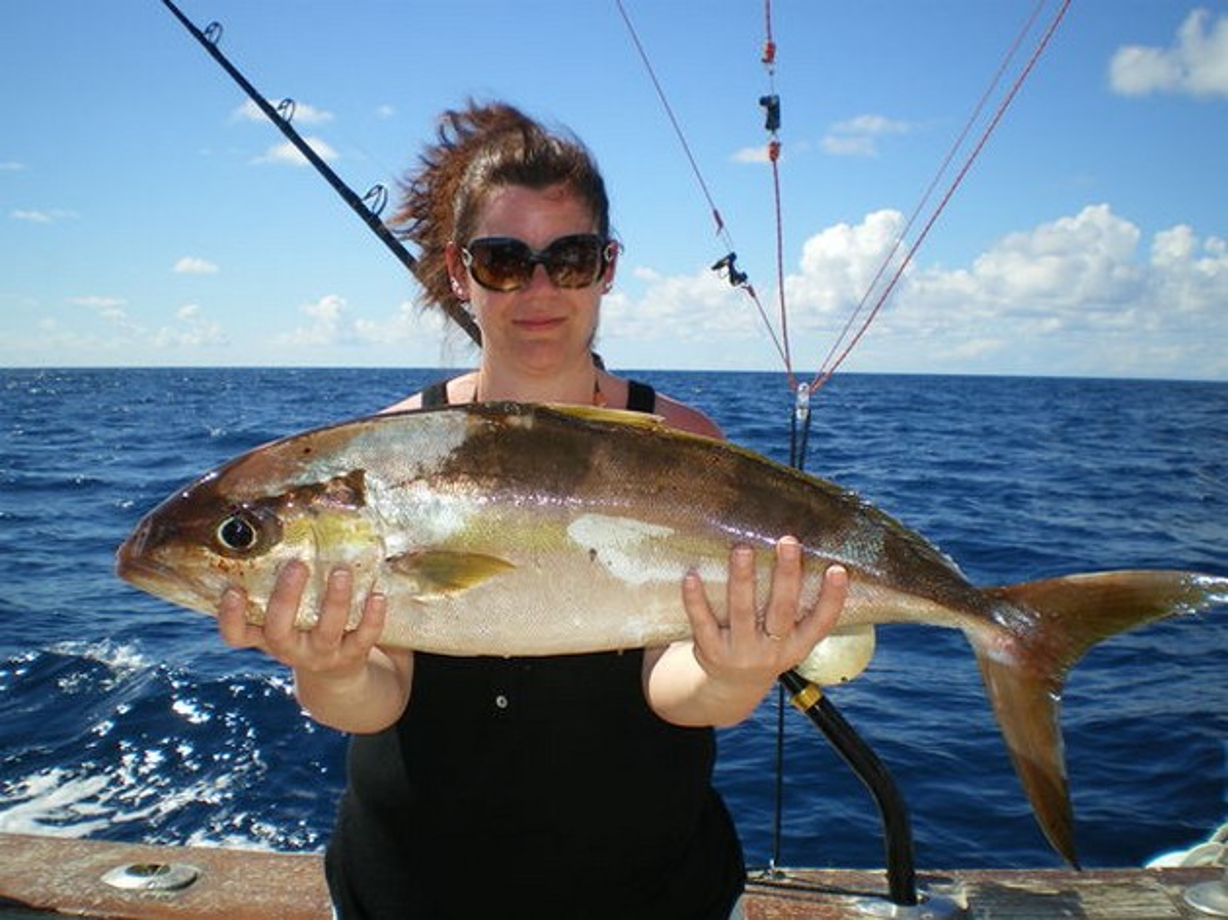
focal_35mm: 36
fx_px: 1277
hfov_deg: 51.4
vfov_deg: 39.6
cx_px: 614
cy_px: 460
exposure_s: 1/500
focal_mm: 6.3
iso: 50
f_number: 4.6
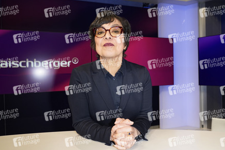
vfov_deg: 45.0
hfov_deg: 63.6
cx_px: 116
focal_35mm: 29
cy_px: 76
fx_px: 181
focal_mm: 28
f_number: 5.6
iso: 2000
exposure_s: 1/160
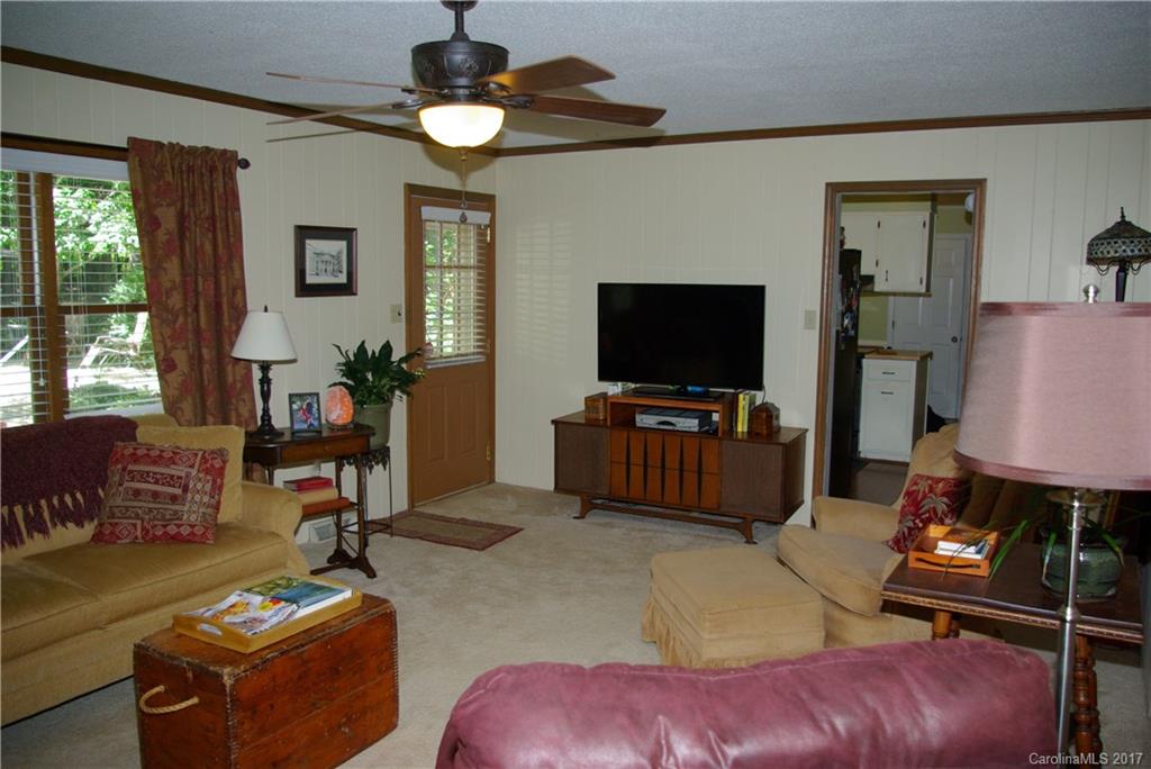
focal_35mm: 27
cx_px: 576
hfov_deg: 67.4
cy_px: 384
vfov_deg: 48.0
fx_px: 864
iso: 400
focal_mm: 18
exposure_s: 1/125
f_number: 3.5
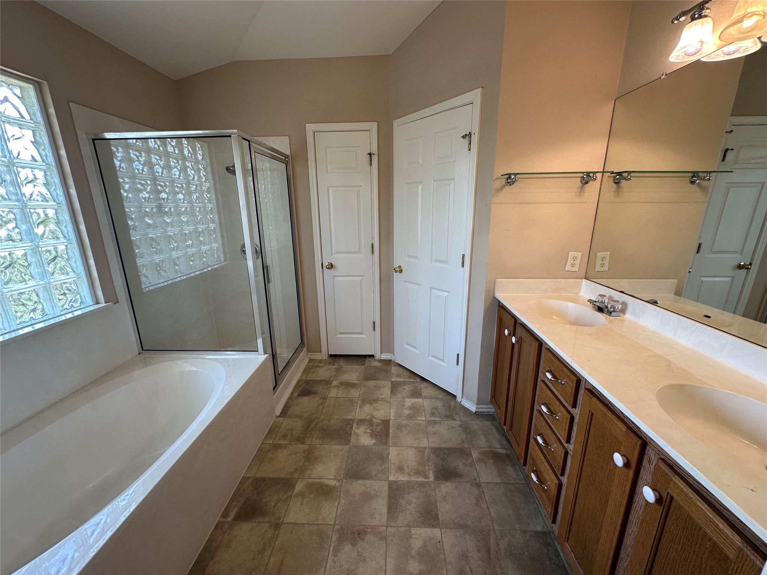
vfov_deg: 85.7
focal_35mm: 14
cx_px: 384
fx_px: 310
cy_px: 288
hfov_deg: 102.1
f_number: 2.2
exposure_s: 1/120
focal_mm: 2.22
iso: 80
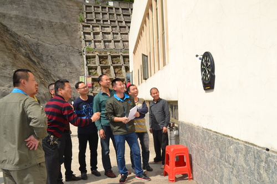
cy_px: 92
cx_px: 138
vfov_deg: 43.6
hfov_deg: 61.9
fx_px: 231
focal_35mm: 30
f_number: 9
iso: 100
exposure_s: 1/200
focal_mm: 20
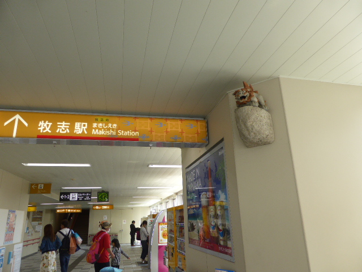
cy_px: 136
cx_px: 181
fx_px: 261
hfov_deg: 69.4
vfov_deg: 54.9
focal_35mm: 25
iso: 100
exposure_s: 1/60
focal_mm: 4.3
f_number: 3.3
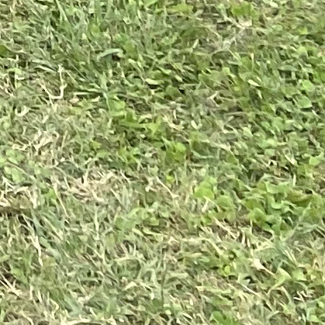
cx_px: -1058
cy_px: -825
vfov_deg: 6.7
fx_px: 2347
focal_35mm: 221
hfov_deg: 6.2
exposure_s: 1/949
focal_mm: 4.25
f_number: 1.8
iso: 32
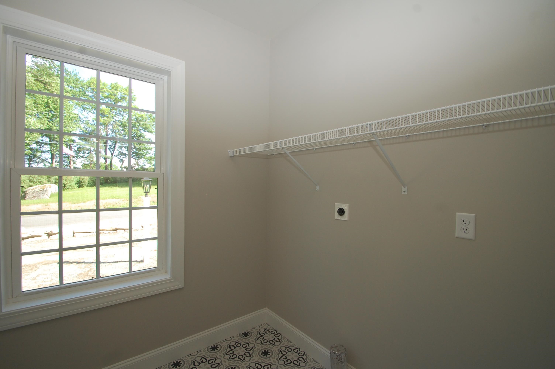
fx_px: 231
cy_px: 184
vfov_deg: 77.2
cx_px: 278
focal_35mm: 15
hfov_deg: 100.4
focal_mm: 10
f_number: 5
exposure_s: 1/100
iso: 400
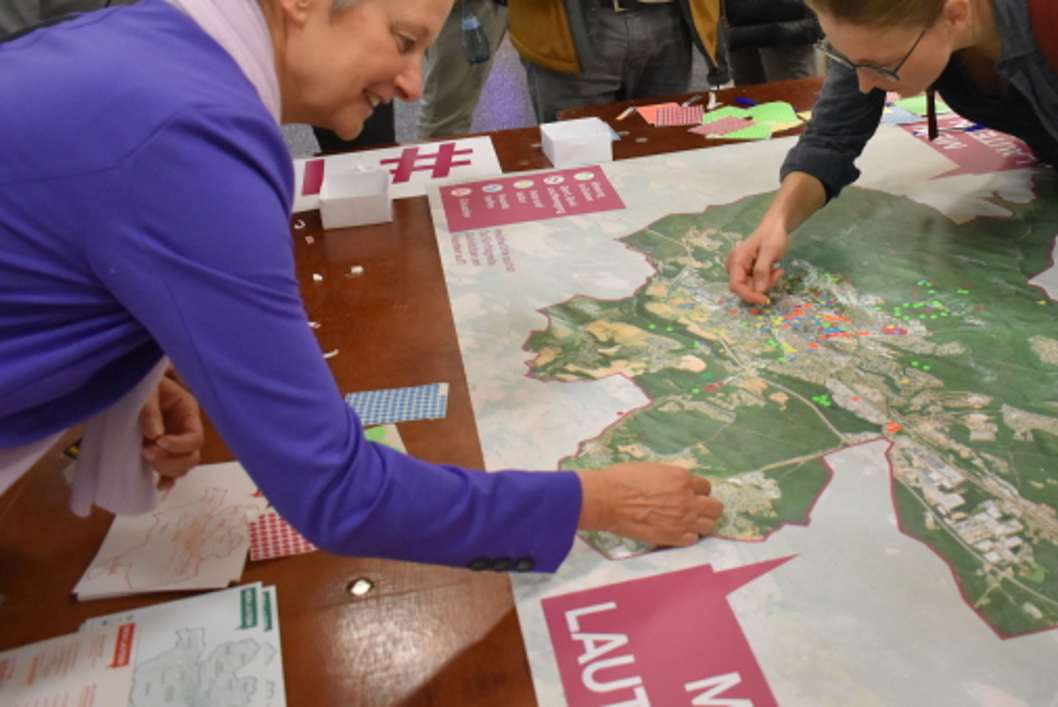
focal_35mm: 40
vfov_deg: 32.9
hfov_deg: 47.9
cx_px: 673
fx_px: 1176
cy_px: 186
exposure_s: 1/60
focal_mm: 18
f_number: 3.5
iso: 2000
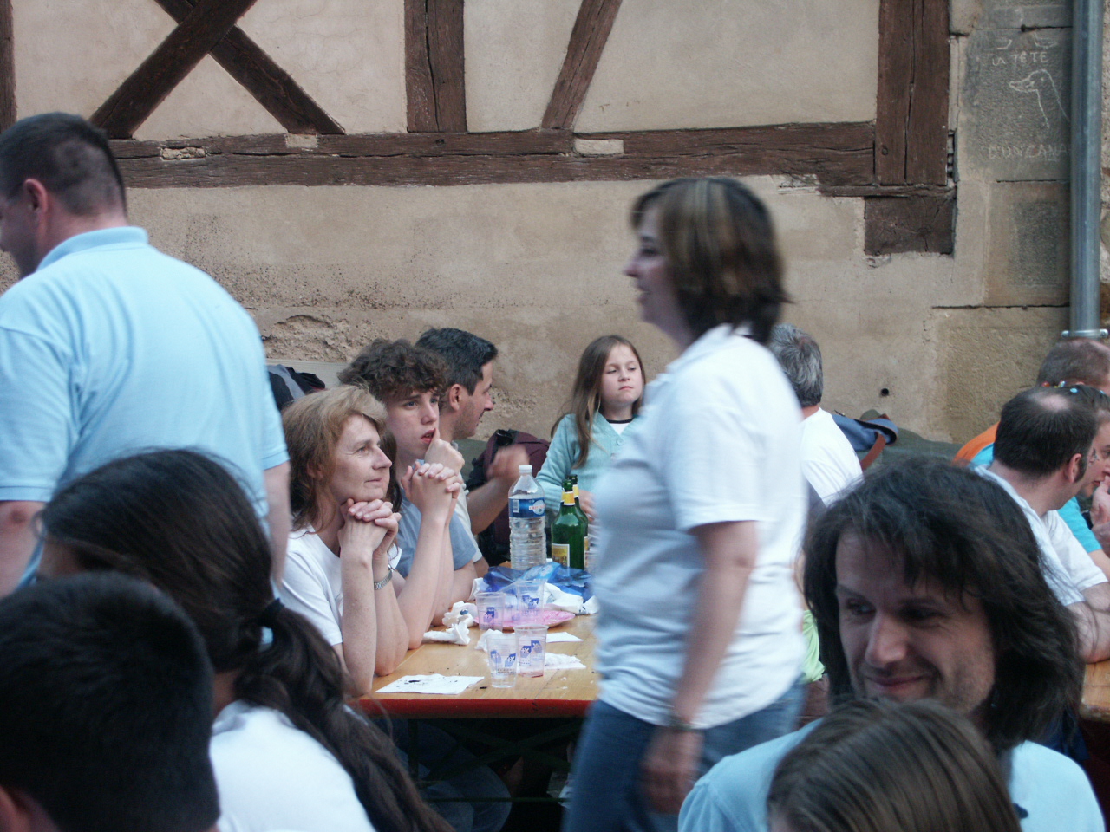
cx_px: 555
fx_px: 2309
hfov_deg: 27.0
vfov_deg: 20.4
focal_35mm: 72
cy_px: 416
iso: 200
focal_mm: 17.9
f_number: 3.5
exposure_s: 1/45
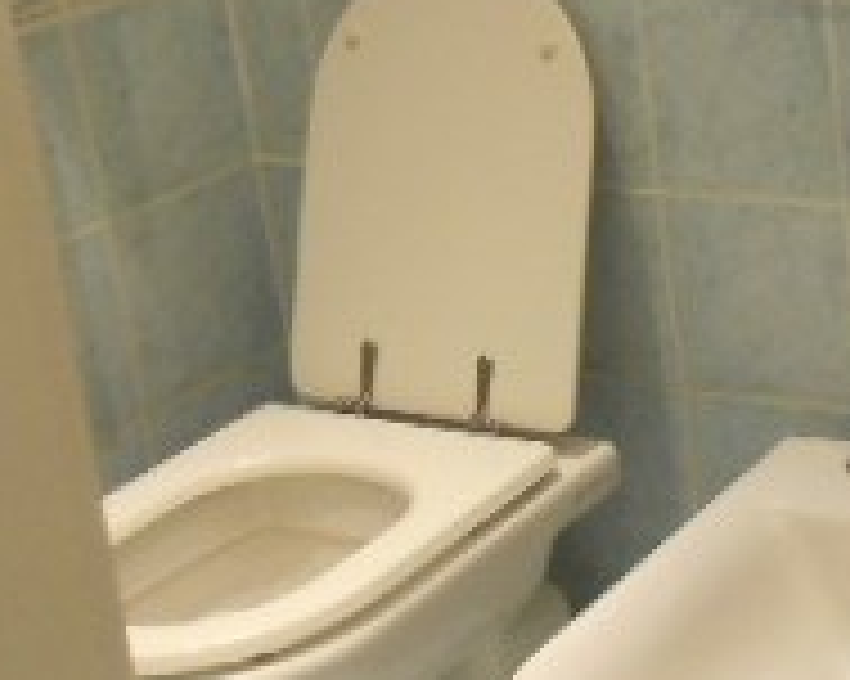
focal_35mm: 86
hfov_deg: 20.9
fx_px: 2162
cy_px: 23
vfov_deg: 17.5
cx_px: 989
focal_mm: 4.6
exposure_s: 1/30
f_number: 3.2
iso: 250
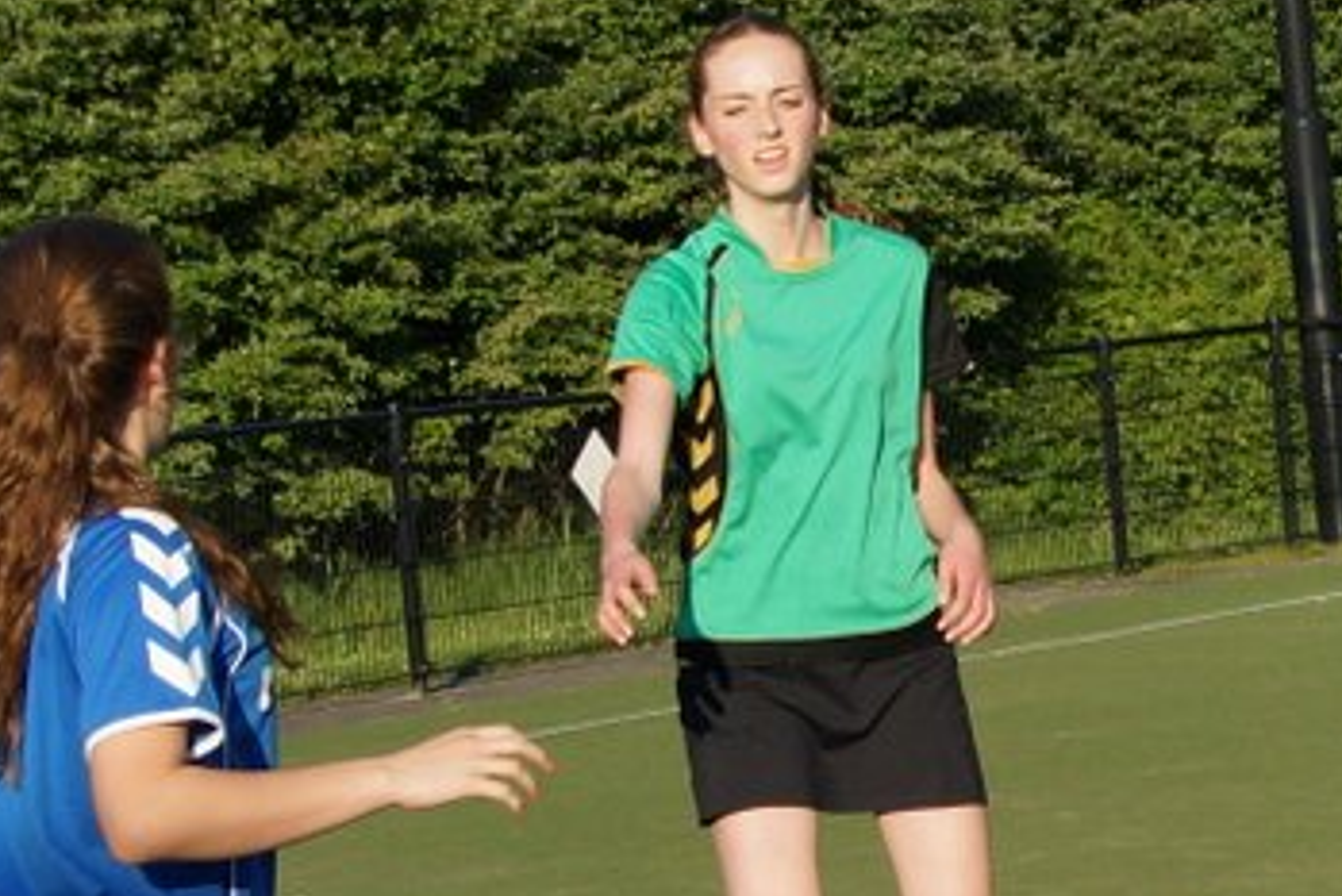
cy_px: 896
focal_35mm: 132
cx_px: 1511
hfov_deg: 15.1
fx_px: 4922
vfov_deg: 10.3
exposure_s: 1/1000
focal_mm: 30
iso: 320
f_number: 6.3
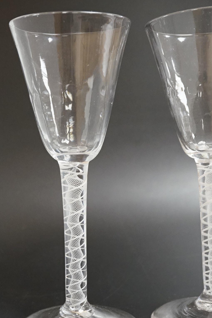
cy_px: 170
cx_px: 80
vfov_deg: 34.5
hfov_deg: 23.3
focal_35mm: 58
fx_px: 512
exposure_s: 1/100
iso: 2500
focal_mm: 30
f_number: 9
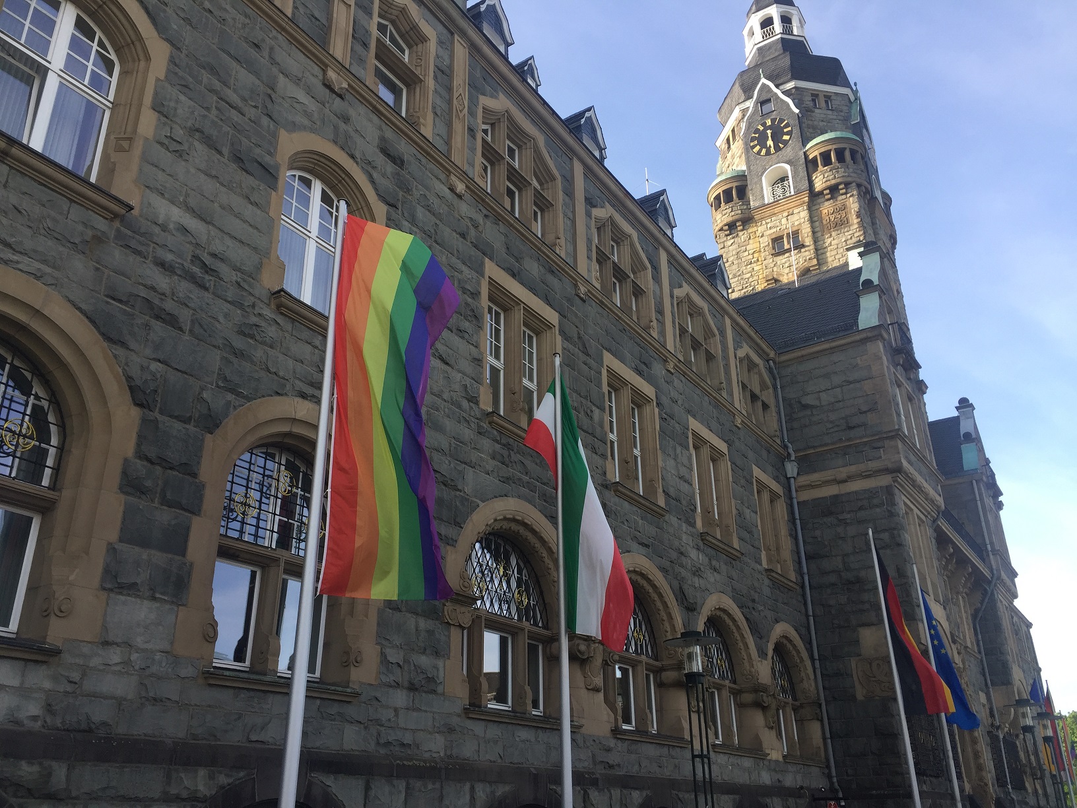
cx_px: 538
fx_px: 902
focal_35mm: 29
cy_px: 404
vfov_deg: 48.2
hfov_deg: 61.7
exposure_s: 1/403
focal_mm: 4.15
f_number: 2.2
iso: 32
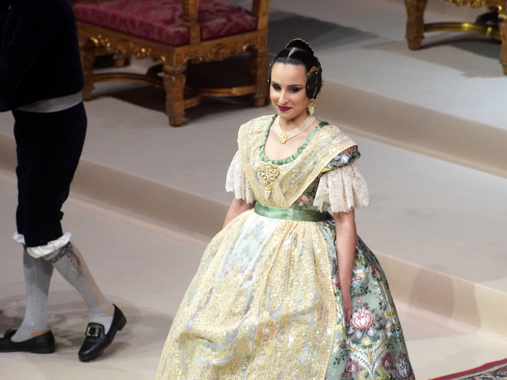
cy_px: 190
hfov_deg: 6.1
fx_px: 4774
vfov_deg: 4.6
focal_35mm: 326
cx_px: 267
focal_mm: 200
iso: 4000
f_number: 5.6
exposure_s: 1/320
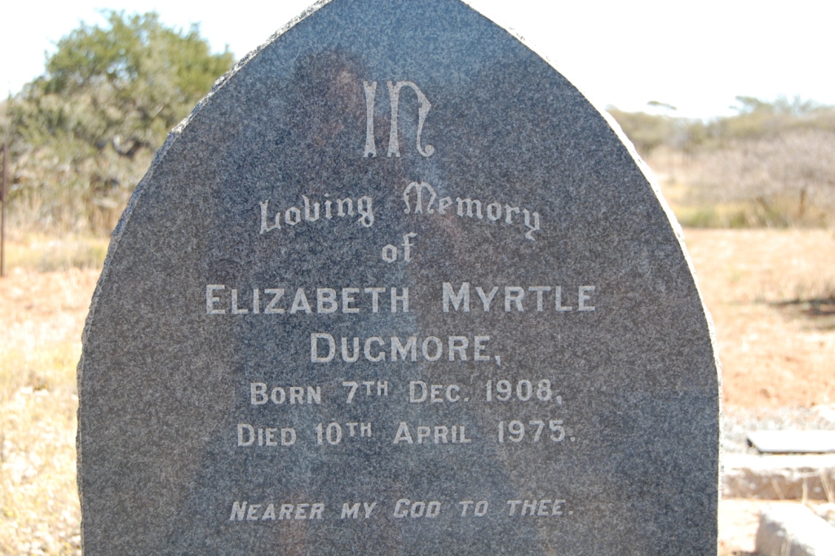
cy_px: 278
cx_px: 418
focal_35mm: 63
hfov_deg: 31.9
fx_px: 1460
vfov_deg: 21.5
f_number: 6.3
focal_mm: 42
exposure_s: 1/160
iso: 200
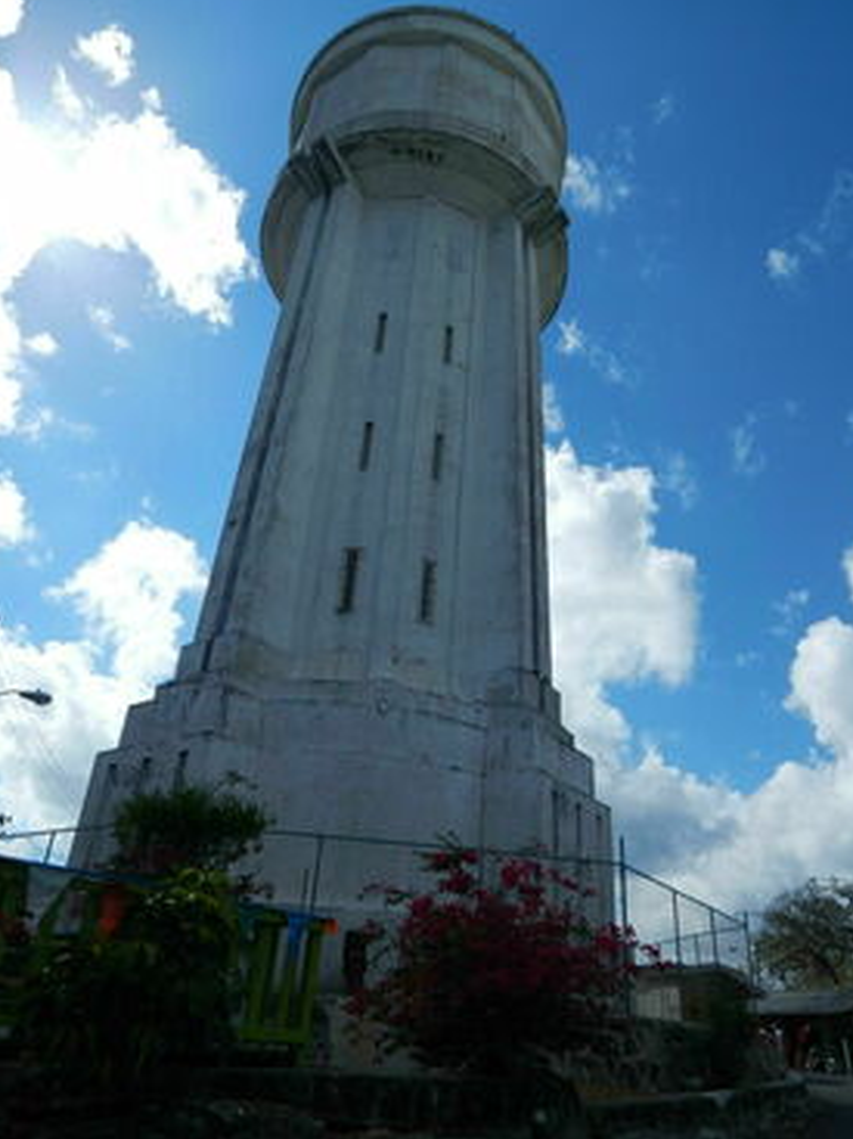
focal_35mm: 24
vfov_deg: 71.6
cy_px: 546
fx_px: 789
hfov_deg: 56.7
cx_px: 456
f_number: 6
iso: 125
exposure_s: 1/1000
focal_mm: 4
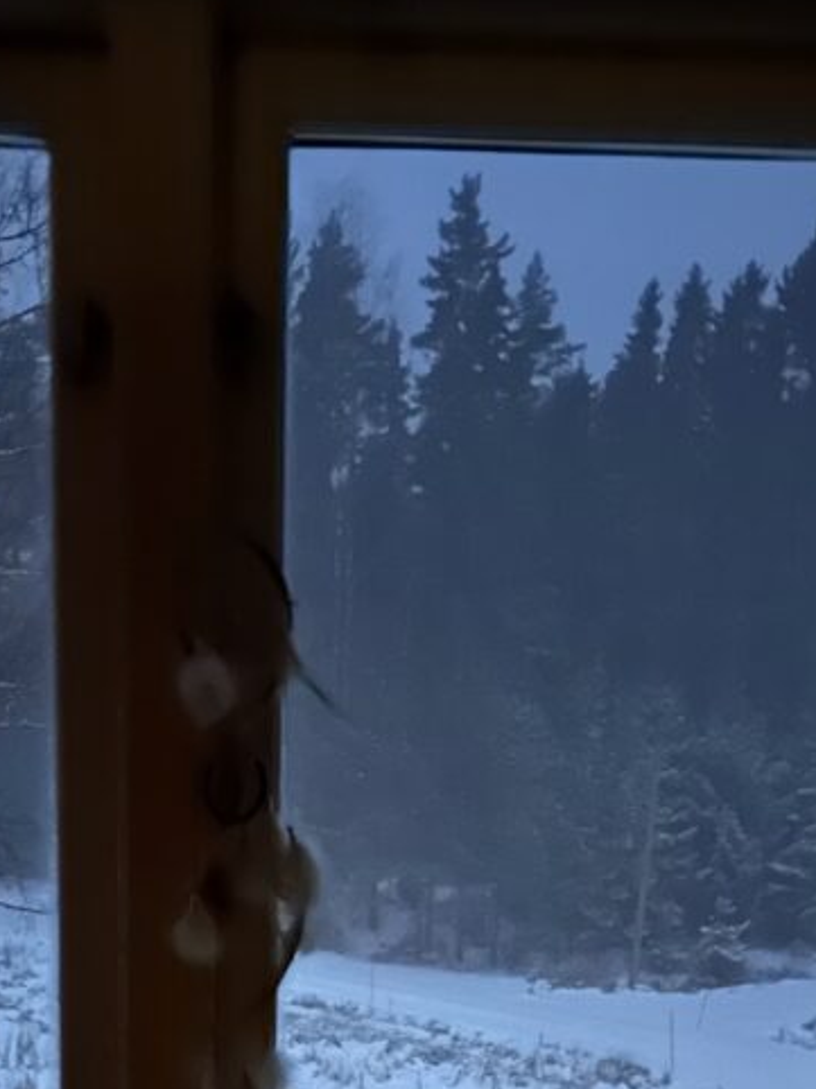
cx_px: 226
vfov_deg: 34.1
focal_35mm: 51
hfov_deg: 28.2
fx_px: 1604
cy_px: 1096
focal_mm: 6.86
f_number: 1.78
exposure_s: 1/5
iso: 6400
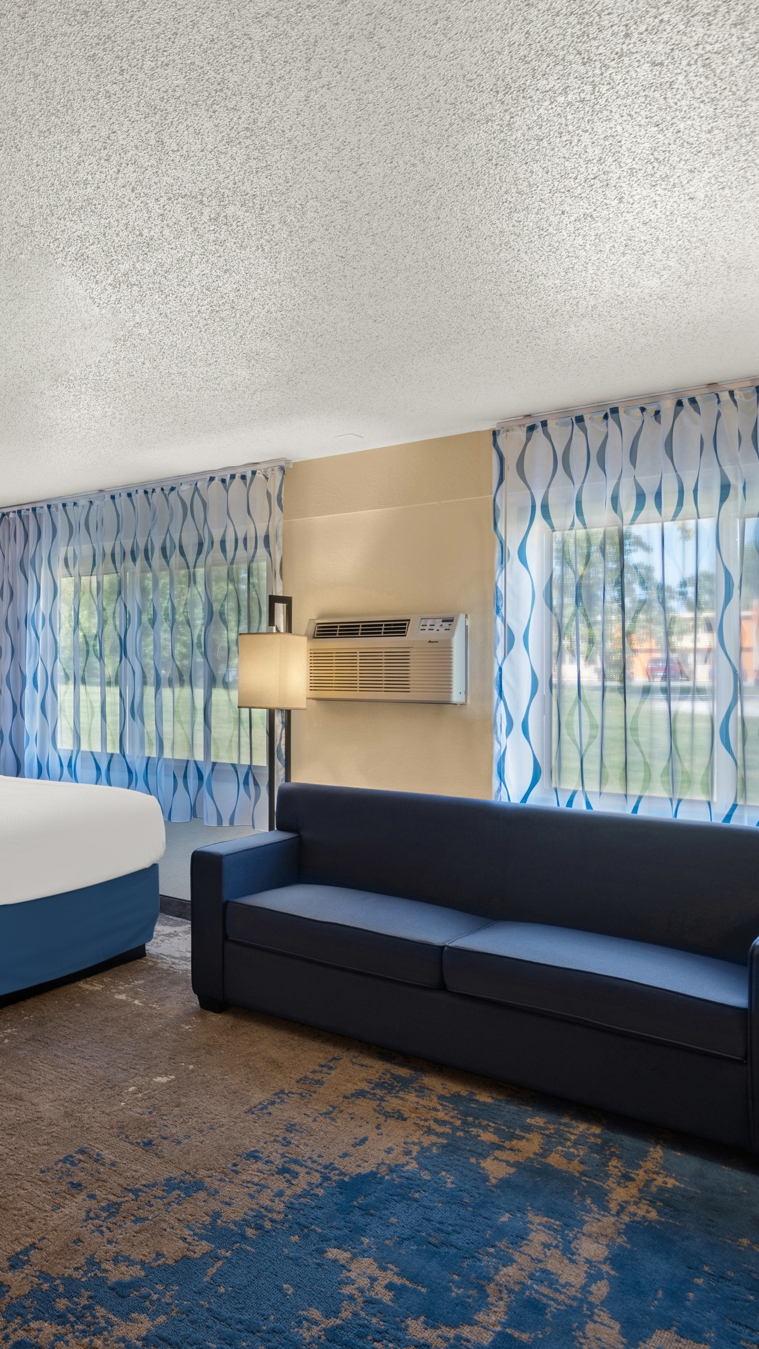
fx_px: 930
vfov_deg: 71.9
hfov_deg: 36.0
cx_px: -122
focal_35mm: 26
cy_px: 667
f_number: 9
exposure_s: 3
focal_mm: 16
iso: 125
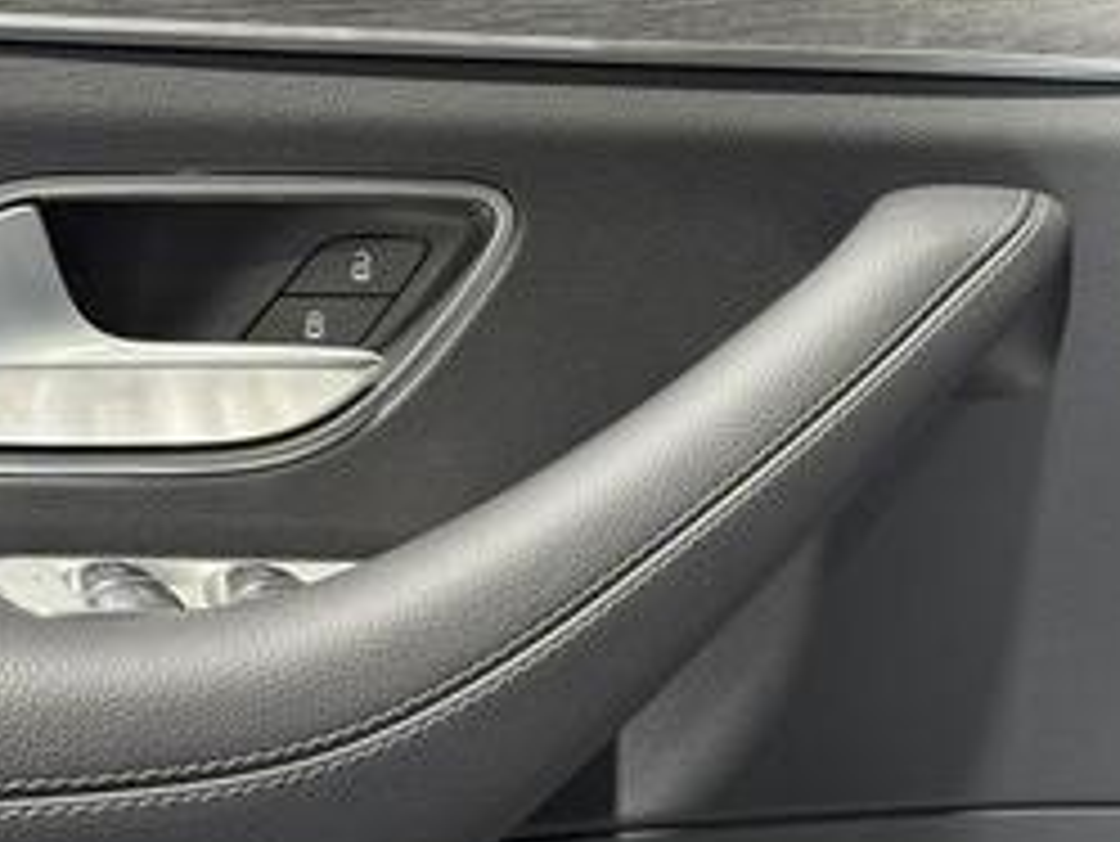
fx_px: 2622
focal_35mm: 81
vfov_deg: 18.2
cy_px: 250
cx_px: 616
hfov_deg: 24.1
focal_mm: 6.76
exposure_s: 1/40
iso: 200
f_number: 1.78
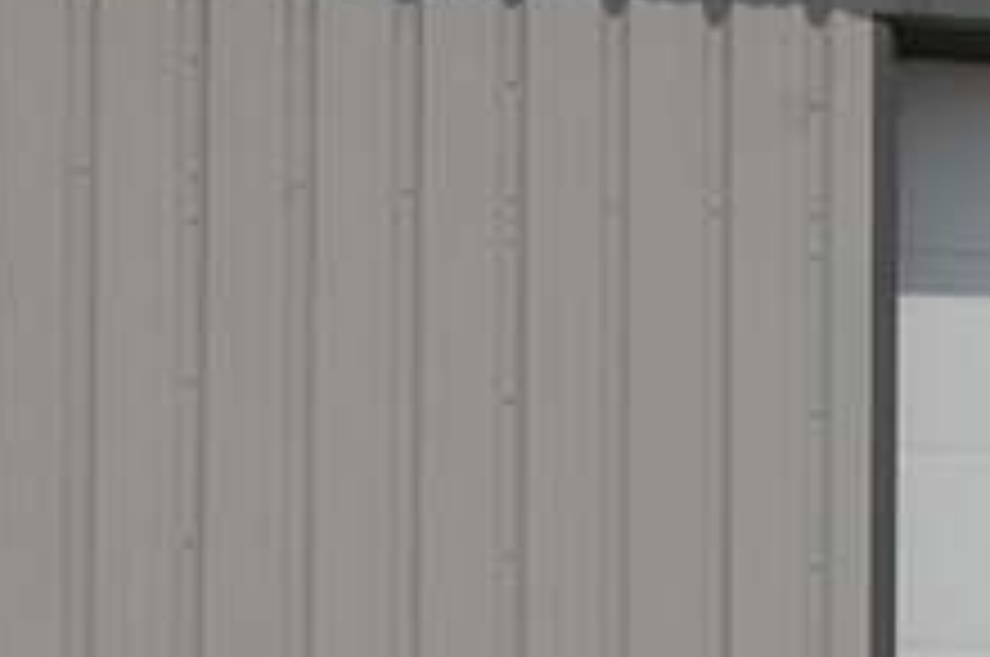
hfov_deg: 9.9
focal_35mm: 209
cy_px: 1053
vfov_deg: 6.4
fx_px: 5739
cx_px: 666
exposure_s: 1/500
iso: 200
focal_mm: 24
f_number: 13
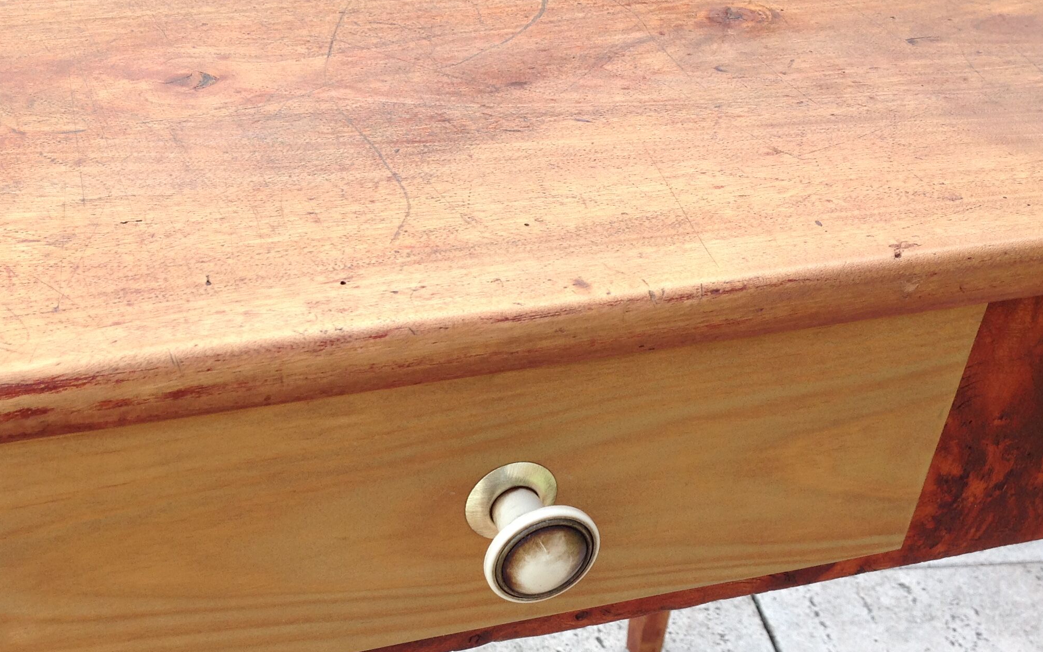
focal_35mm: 48
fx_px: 1364
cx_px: 440
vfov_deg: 26.5
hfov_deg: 41.7
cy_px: 492
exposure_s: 1/124
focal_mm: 4.28
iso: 50
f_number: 2.4
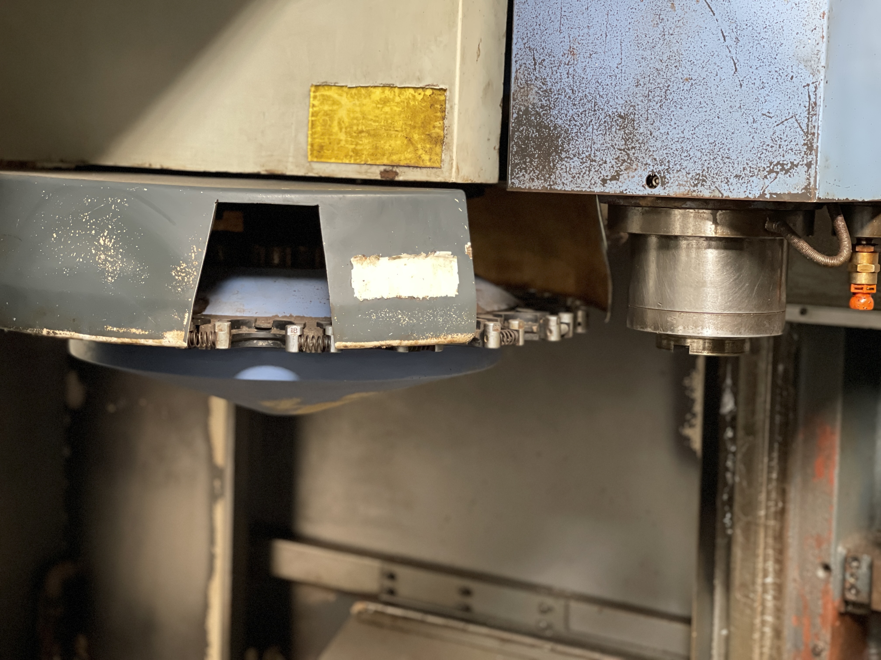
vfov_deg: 22.9
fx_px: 1629
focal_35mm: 64
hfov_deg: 30.3
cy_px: 330
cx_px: 440
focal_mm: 7.5
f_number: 2.2
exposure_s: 1/32
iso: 400
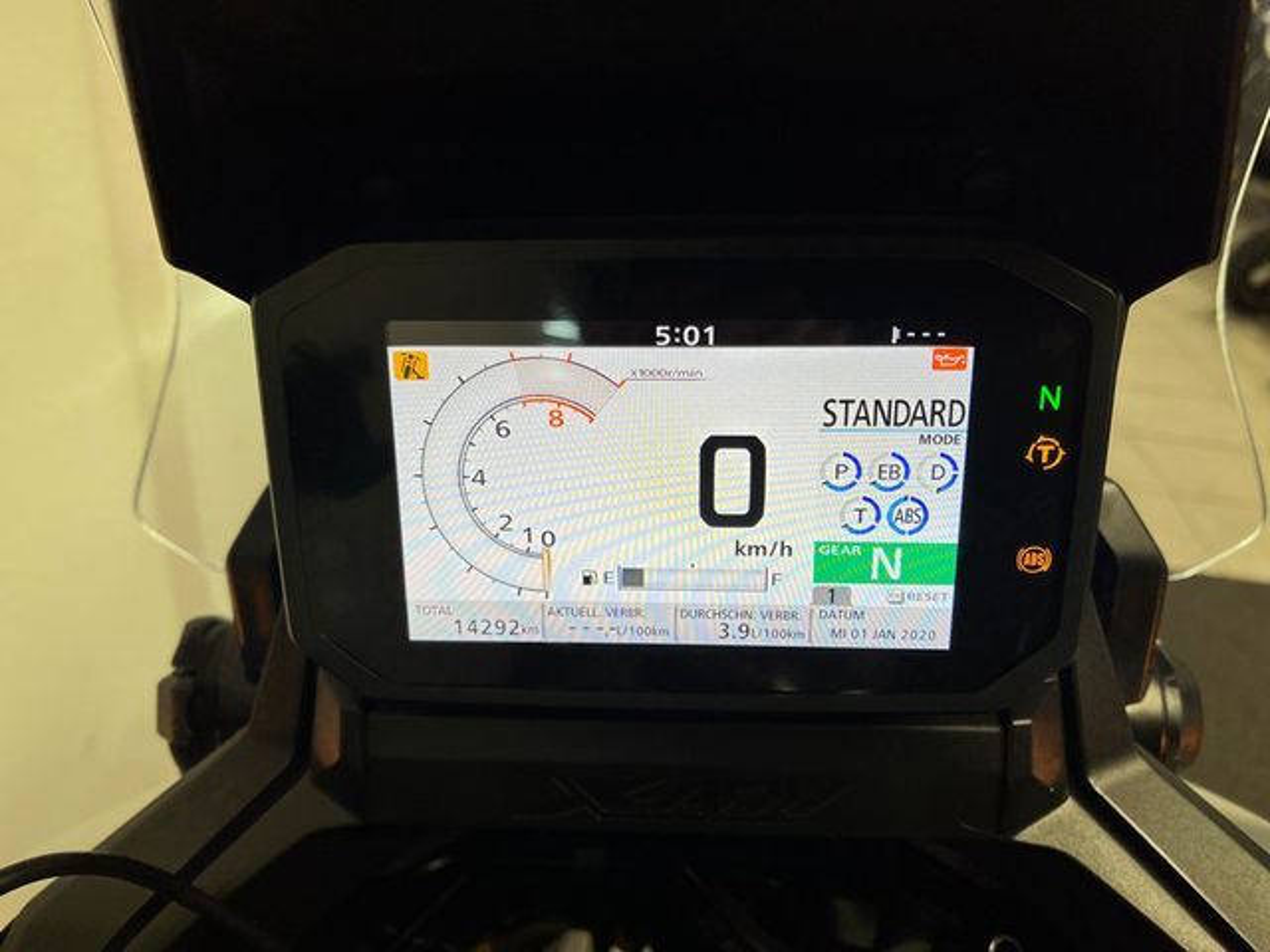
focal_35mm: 26
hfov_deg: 67.3
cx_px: 635
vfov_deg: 53.1
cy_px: 476
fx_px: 954
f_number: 1.6
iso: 32
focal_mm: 5.1
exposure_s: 1/109
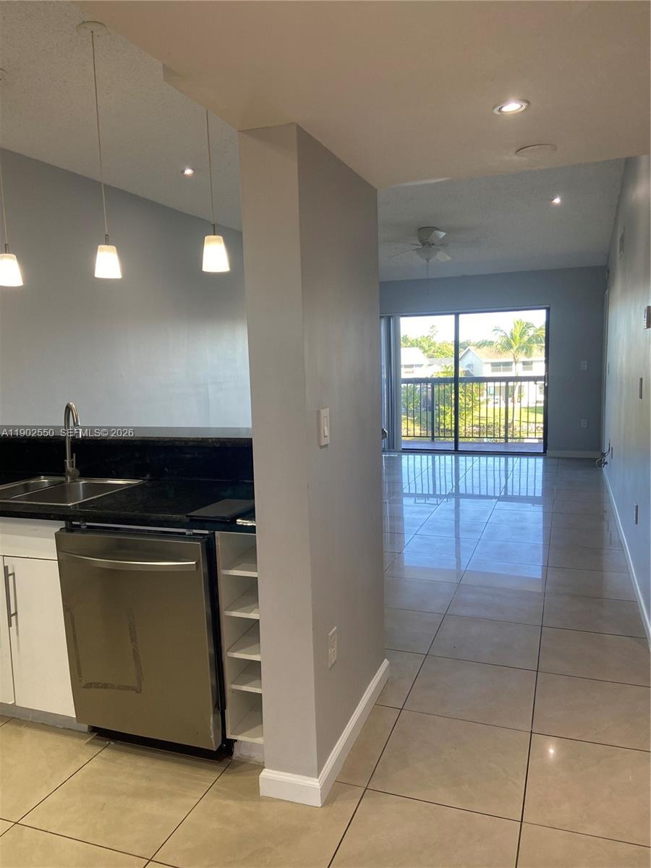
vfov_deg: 67.3
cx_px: 326
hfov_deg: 53.1
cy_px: 434
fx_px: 652
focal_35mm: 26
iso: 125
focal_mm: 4.25
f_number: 1.8
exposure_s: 1/120
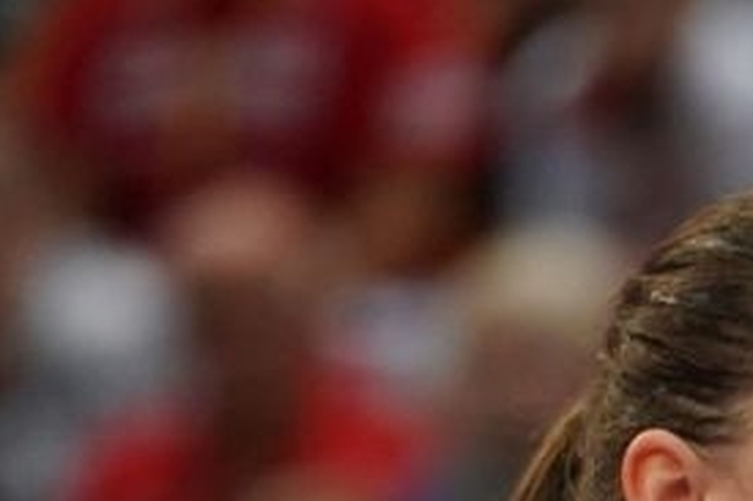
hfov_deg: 1.6
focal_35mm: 1250
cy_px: 1640
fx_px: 26129
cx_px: 1386
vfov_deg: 1.1
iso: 1600
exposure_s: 1/1000
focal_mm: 191
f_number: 2.8
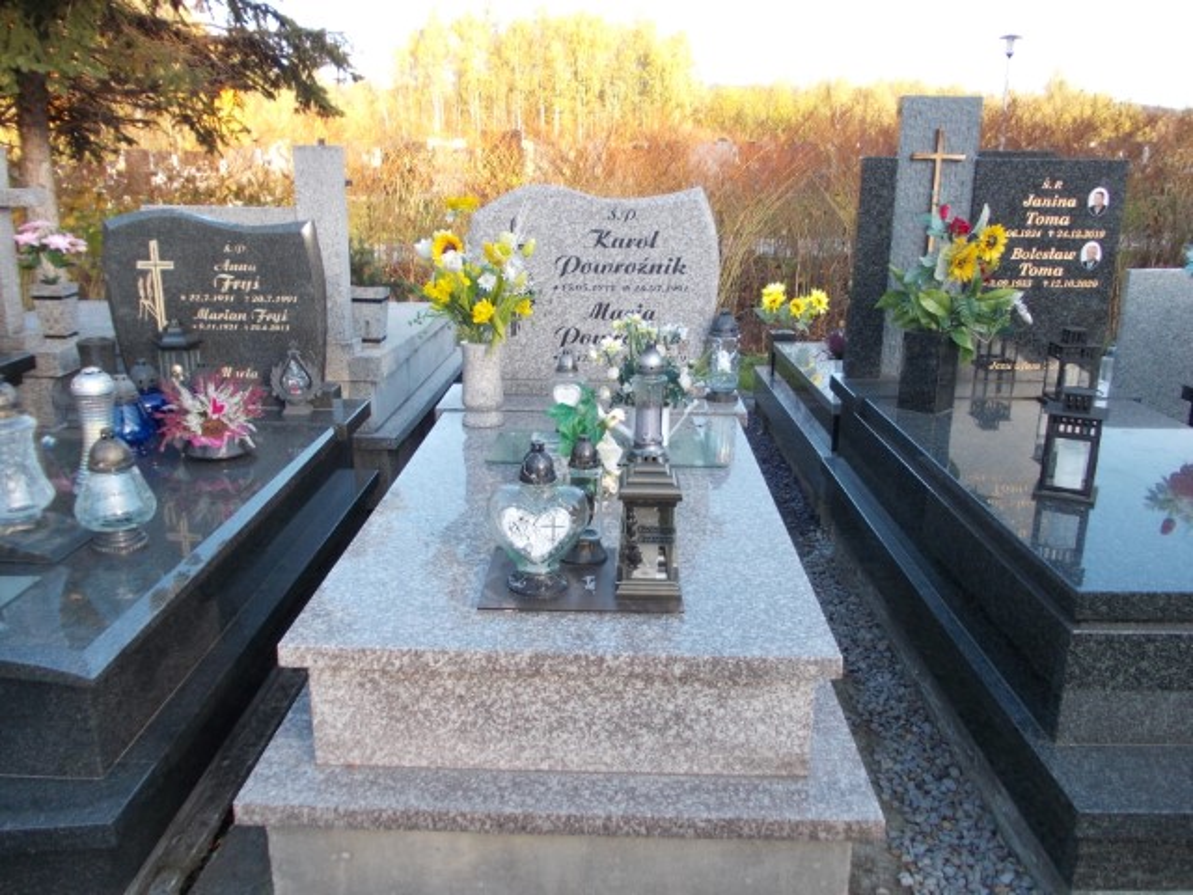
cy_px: 448
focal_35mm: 28
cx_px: 596
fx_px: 965
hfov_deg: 63.4
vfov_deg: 49.7
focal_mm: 4
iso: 80
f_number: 2.7
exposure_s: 1/125
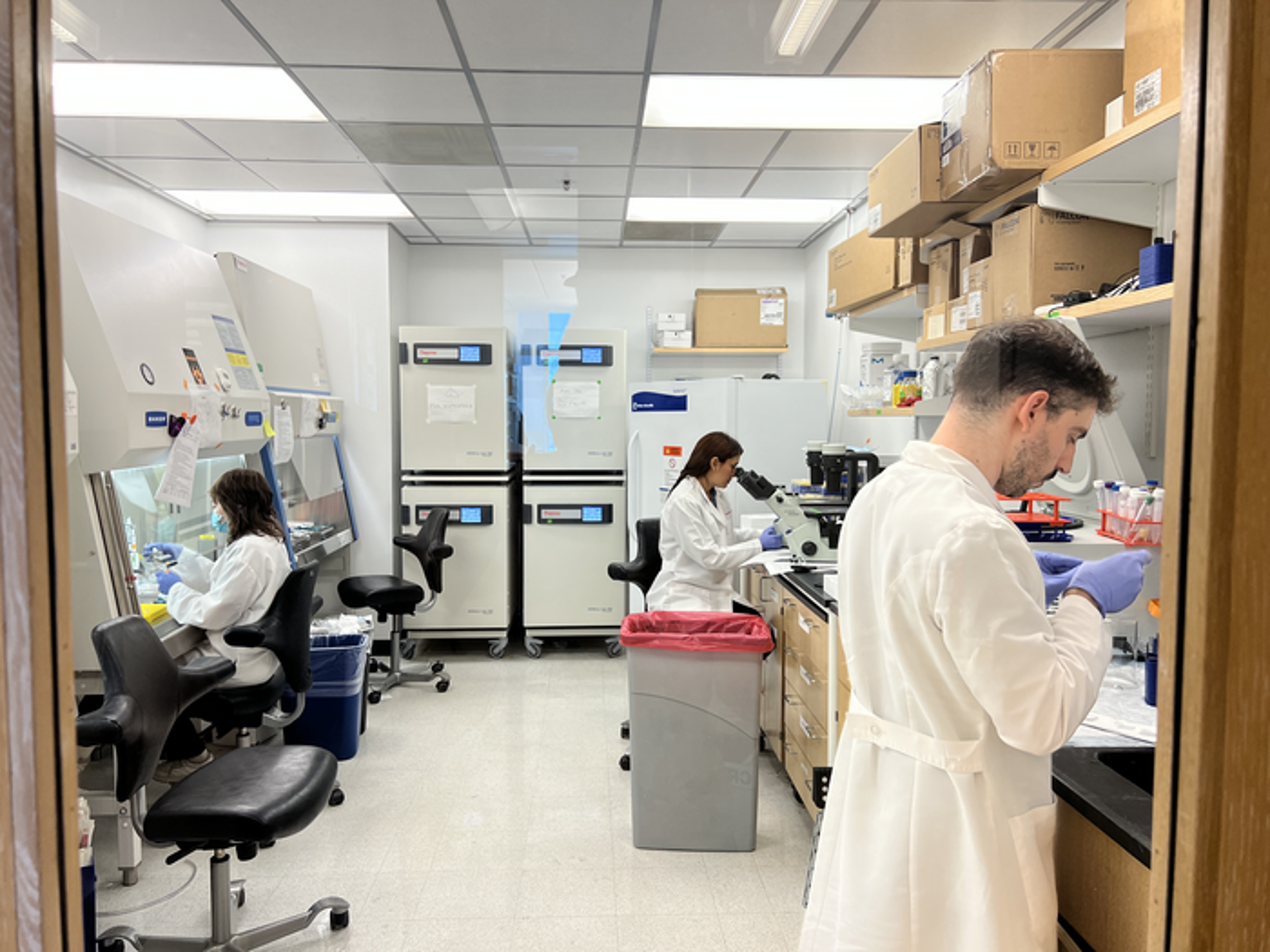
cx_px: 635
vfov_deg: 53.1
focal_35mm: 26
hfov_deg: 67.3
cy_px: 476
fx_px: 954
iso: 64
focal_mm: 5.7
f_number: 1.5
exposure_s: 1/120
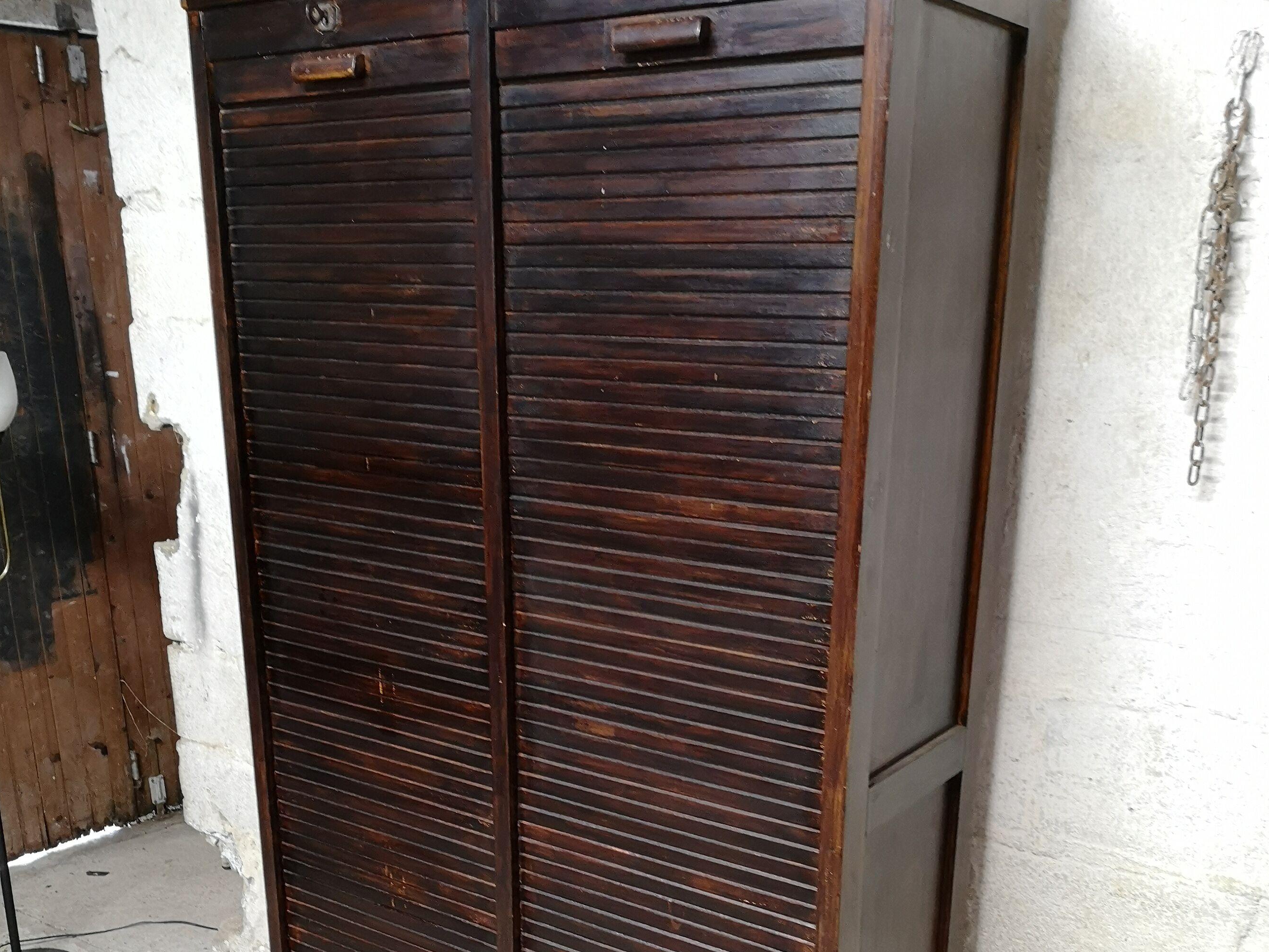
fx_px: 1357
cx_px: 634
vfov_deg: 37.6
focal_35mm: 37
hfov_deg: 50.1
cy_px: 732
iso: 500
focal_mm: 5.58
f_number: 1.8
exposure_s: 1/25
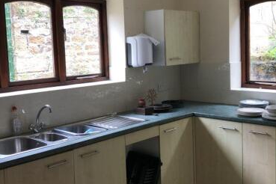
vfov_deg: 29.2
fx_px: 353
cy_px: 77
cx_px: 145
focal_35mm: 46
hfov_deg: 42.7
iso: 25
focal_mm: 3.99
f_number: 1.8
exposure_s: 1/30
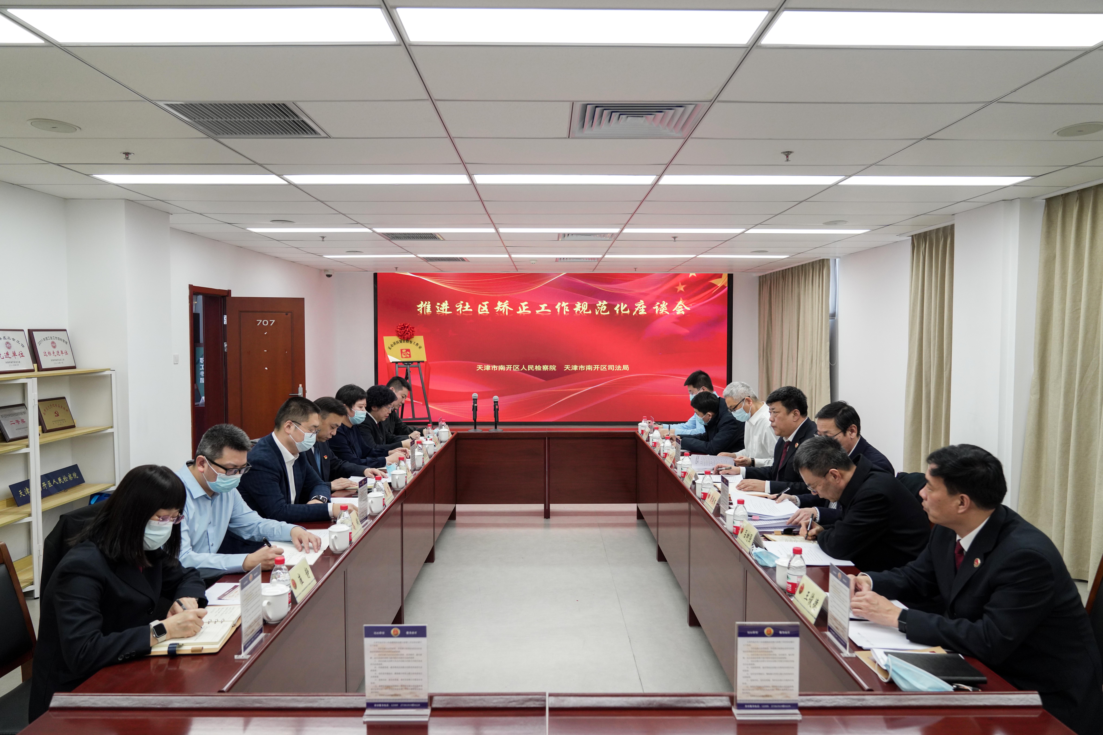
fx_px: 735
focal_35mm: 24
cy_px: 368
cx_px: 552
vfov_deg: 53.1
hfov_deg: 73.7
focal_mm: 24
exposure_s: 1/250
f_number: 3.5
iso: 1000
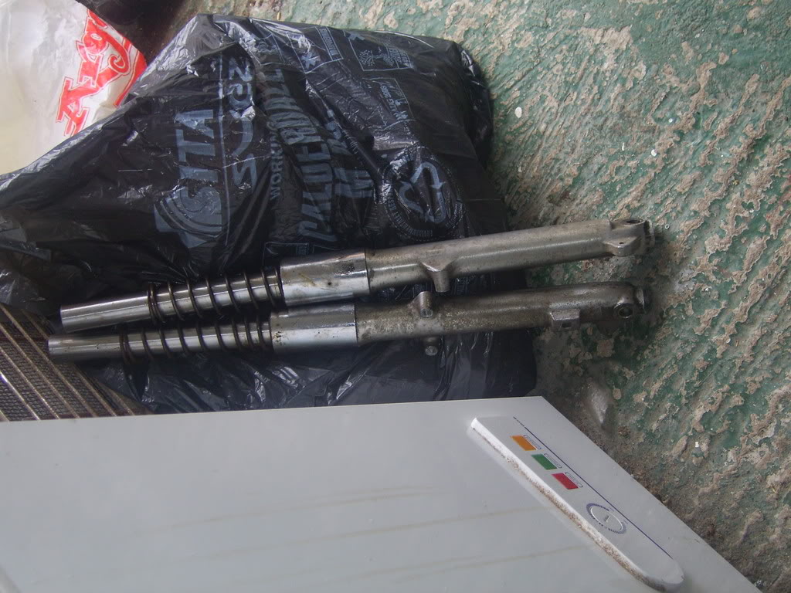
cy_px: 296
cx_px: 396
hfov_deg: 27.8
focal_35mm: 70
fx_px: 1600
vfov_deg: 21.0
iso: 100
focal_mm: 14.5
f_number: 3.8
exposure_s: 1/40
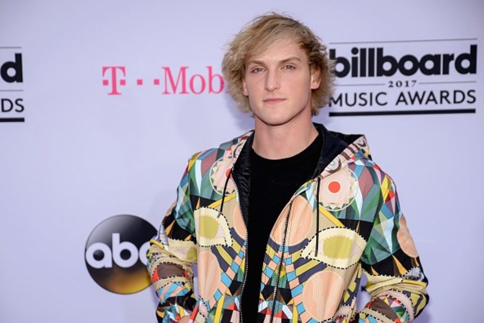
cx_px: 242
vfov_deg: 13.0
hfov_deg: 19.5
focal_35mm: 105
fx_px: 1411
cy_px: 162
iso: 125
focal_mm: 105
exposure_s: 1/250
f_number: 5
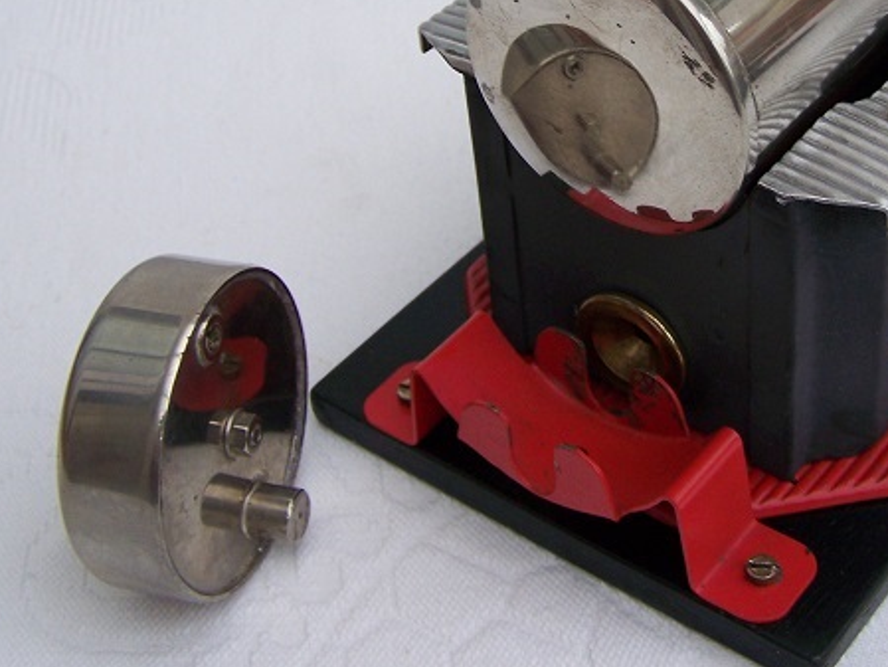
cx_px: 633
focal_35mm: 65
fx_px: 1668
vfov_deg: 22.3
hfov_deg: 29.5
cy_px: 144
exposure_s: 1/30
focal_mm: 6.3
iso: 80
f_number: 2.8
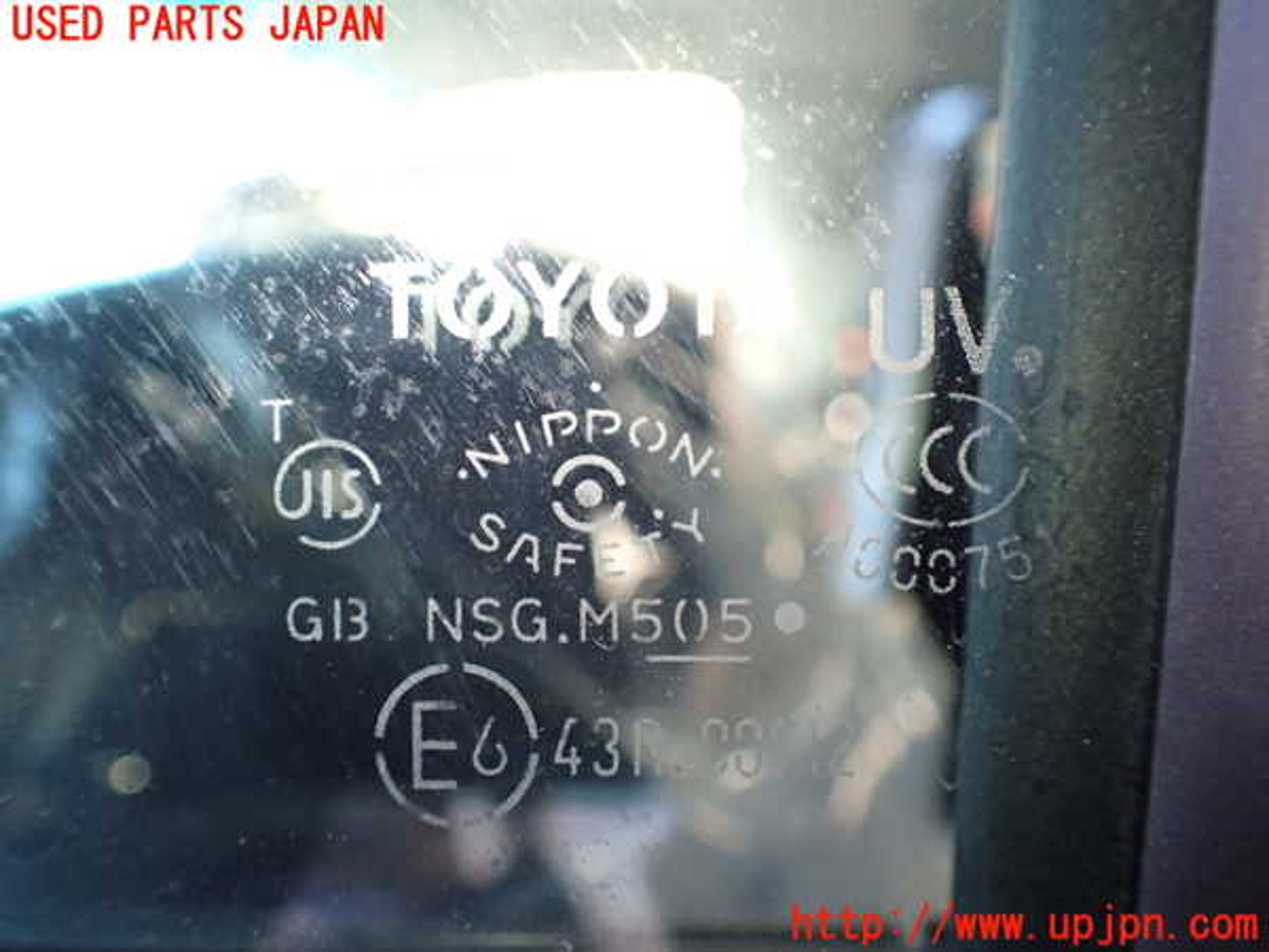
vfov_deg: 46.8
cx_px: 634
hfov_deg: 60.0
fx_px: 1100
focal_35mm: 30
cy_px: 476
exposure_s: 1/125
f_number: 2.3
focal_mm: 5.4
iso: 400
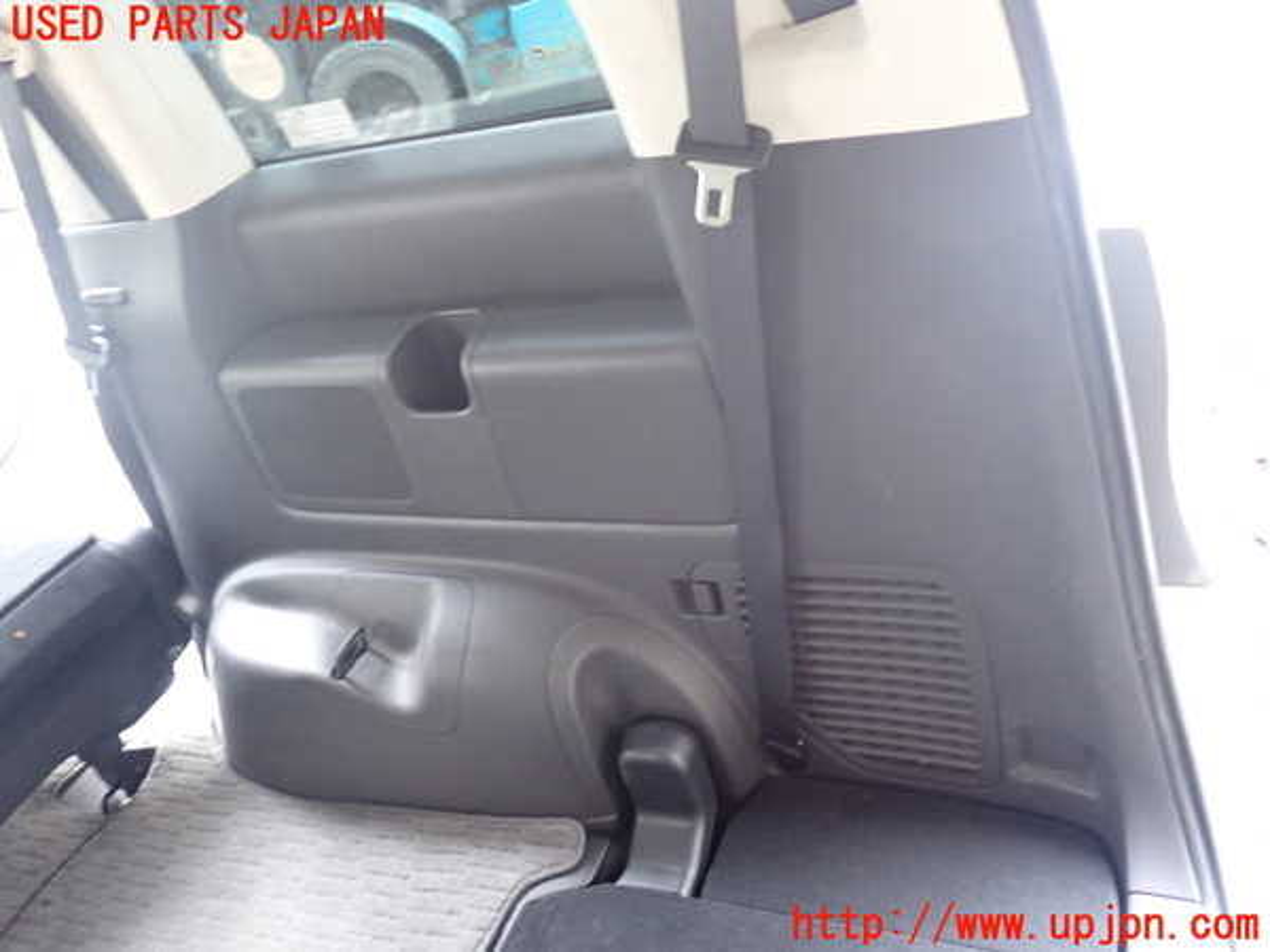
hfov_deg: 60.0
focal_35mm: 30
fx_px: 1101
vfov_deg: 46.8
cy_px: 476
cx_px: 635
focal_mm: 5.4
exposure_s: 1/30
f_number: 2.3
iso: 400
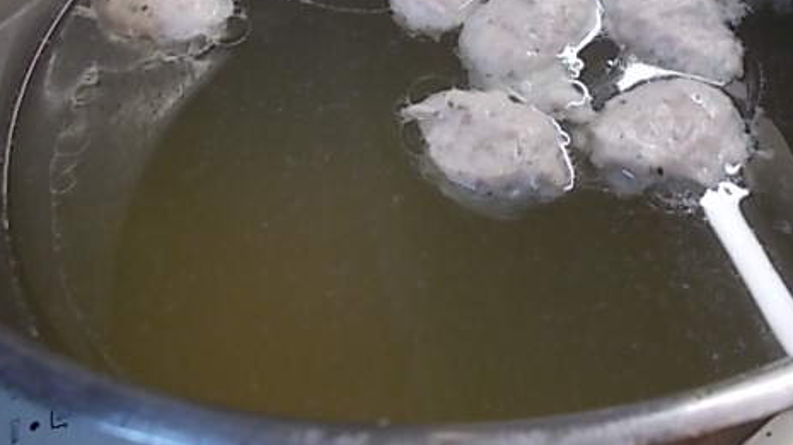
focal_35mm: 39
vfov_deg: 29.3
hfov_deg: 51.1
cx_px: 500
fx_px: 820
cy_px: 56
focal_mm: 4.6
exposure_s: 1/25
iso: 100
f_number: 3.2
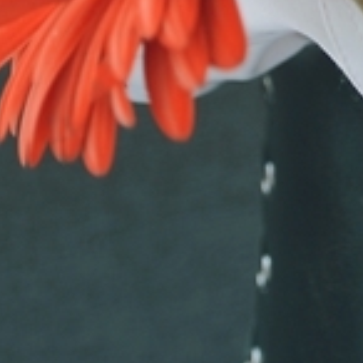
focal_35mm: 364
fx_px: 4319
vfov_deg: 4.4
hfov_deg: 4.8
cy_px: -1077
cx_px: 643
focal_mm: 52
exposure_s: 1/100
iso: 100
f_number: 4
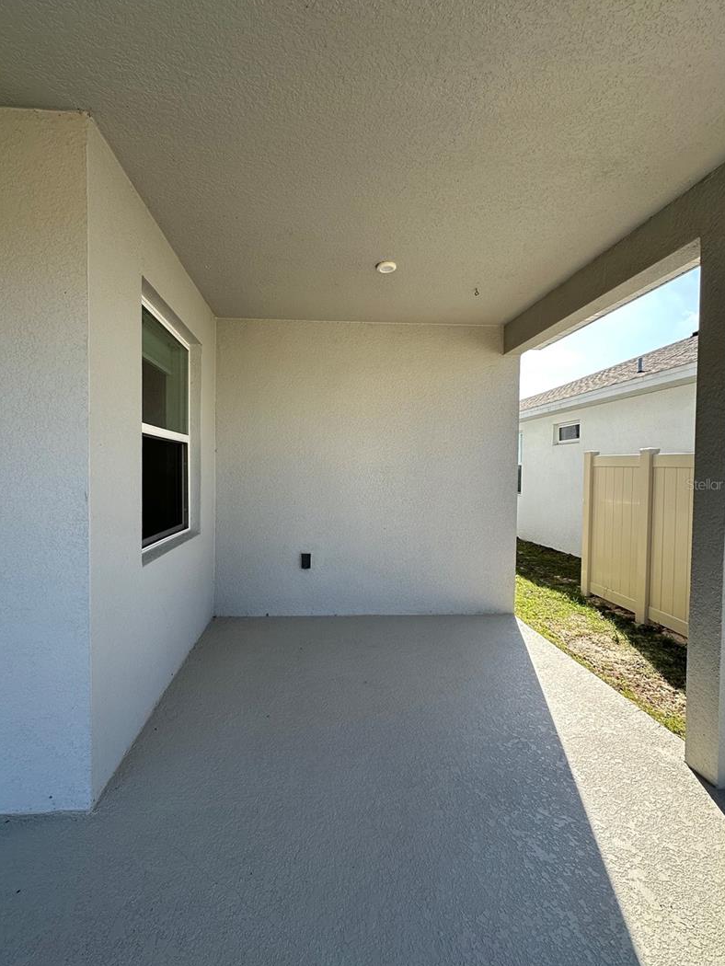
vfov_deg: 94.5
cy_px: 484
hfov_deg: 78.0
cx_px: 338
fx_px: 447
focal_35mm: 16
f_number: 2.2
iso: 40
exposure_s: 1/511
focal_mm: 2.22
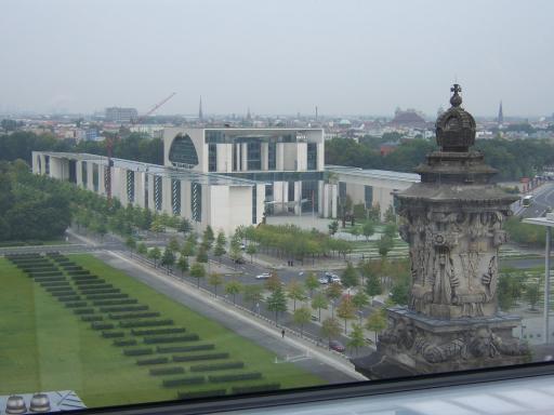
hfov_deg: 29.4
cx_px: 277
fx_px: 1056
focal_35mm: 66
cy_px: 208
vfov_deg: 22.3
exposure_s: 1/250
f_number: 4
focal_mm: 11
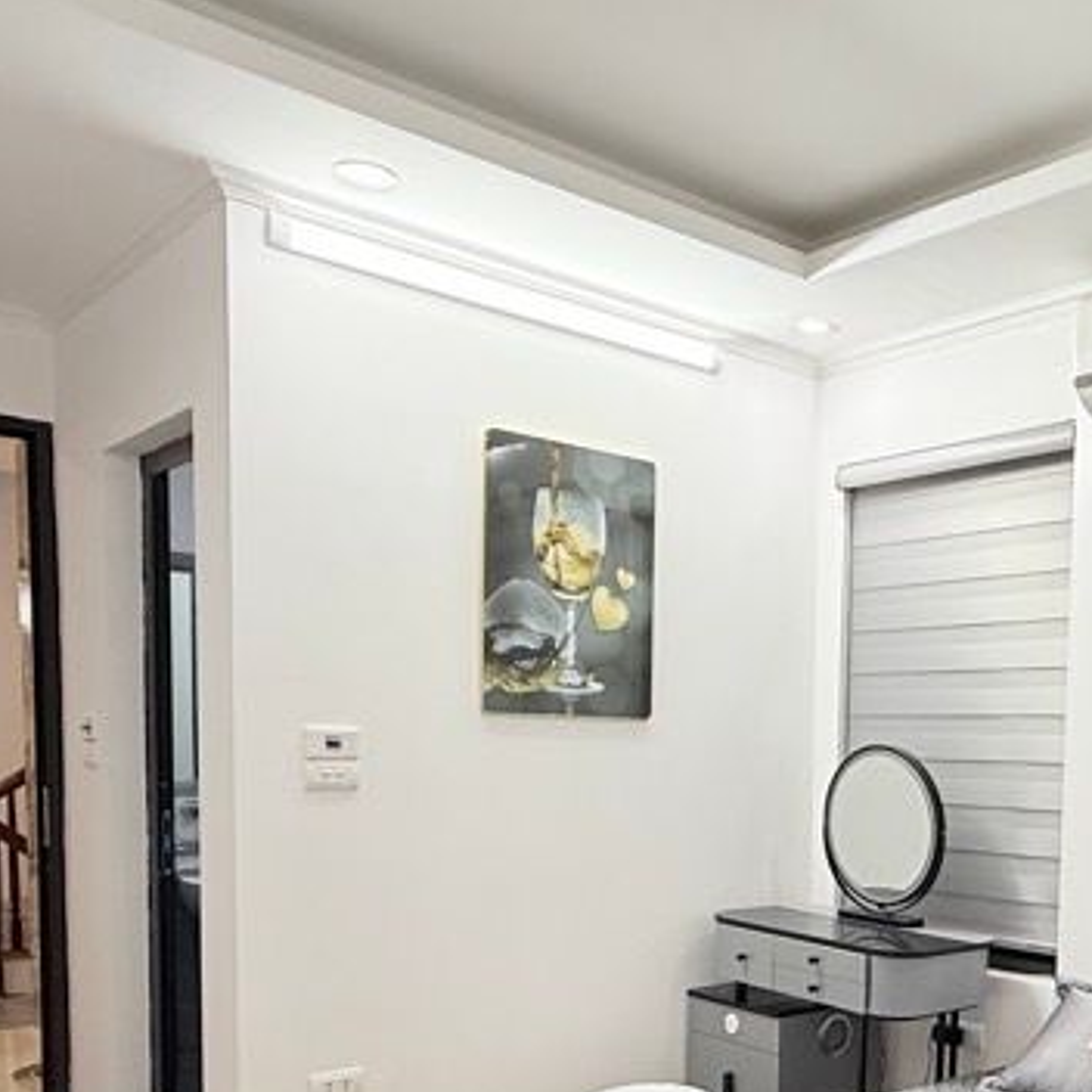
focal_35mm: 36
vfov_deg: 44.3
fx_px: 1285
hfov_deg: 43.1
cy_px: 835
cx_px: 928
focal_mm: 2.22
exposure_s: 1/100
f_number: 2.2
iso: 100
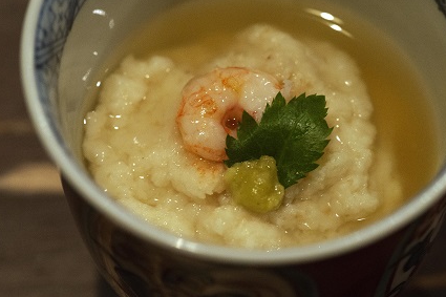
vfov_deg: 7.9
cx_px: 340
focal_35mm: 173
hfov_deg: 11.9
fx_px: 2142
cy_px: 140
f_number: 4.5
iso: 1600
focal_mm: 105
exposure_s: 1/60
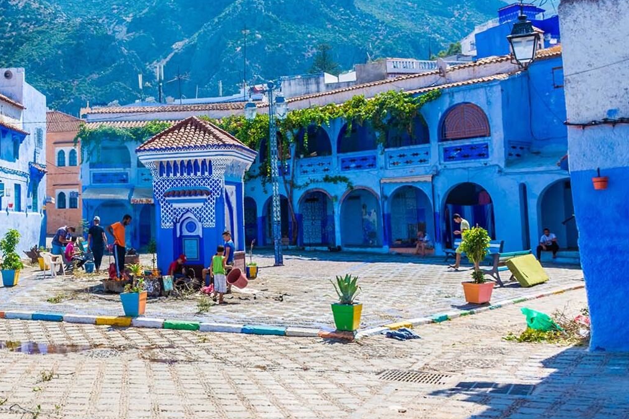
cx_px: 131
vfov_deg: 31.0
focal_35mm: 43
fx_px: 751
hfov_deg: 43.4
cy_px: 154
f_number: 8
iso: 100
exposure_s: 1/320
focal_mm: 18
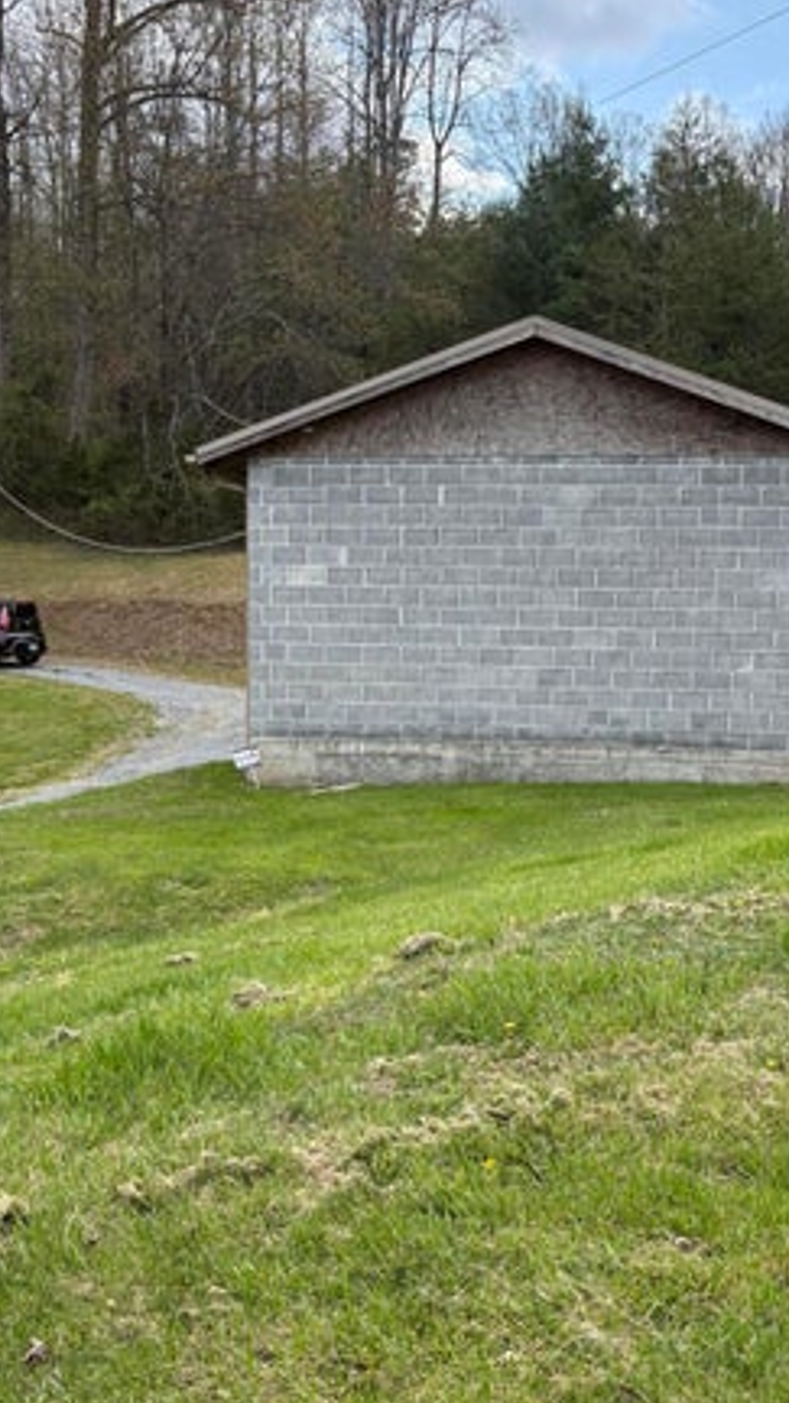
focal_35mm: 42
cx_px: 494
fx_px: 1562
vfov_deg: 48.0
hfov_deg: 28.2
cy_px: 854
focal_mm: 5.96
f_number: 1.6
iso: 64
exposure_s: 1/2012
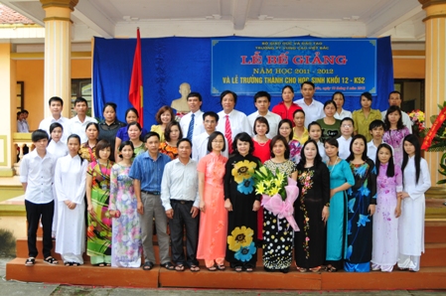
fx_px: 445
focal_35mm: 36
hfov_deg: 53.2
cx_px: 223
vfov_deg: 36.8
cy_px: 148
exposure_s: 1/100
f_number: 3.5
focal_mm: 24
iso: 200
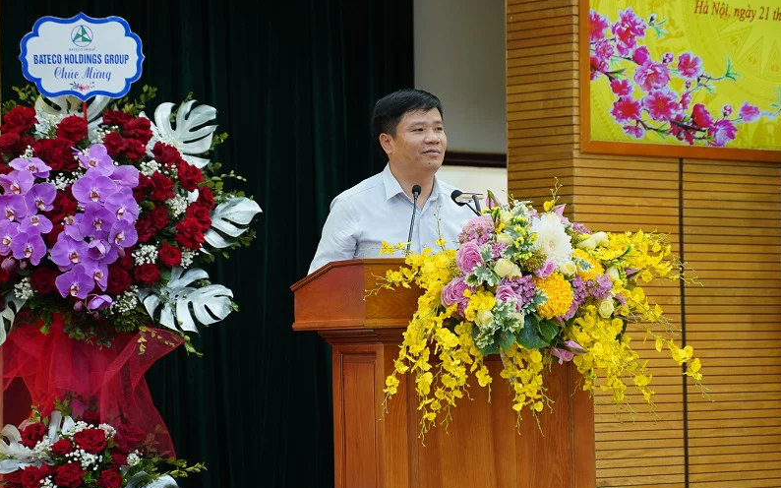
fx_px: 2447
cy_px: 260
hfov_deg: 18.1
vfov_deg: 11.4
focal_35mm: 115
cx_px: 390
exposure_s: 1/125
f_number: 3.2
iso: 640
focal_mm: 75
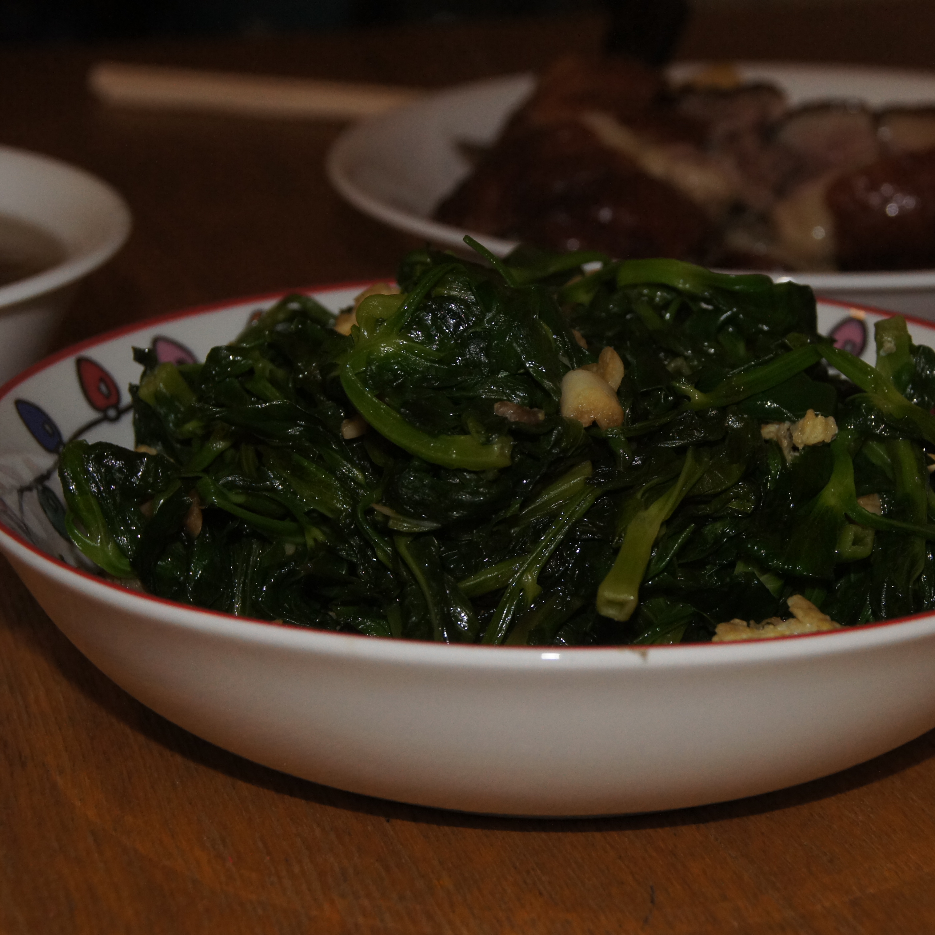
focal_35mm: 87
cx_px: 610
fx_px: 2648
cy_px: 468
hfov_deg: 20.0
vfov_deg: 20.0
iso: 800
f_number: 8
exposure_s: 1/80
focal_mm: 45
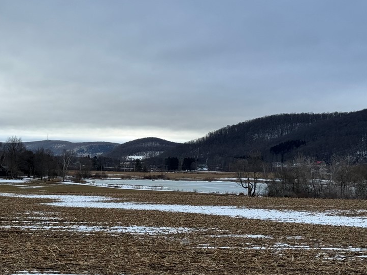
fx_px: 721
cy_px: 144
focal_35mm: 68
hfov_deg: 28.4
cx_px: 130
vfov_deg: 21.6
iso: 64
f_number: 1.78
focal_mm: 6.76
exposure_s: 1/1263
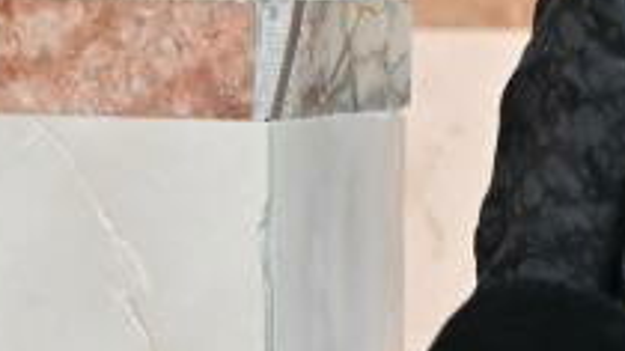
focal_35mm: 563
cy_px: 186
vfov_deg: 2.2
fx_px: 9328
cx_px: 1003
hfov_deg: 3.8
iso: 1250
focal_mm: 110
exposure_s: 1/400
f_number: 4
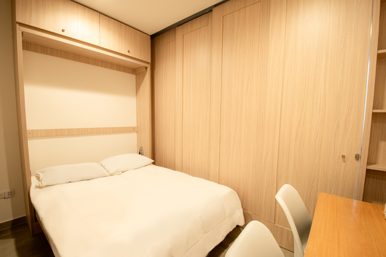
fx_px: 161
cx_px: 193
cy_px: 128
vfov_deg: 77.3
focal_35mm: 15
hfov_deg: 100.4
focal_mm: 10
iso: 250
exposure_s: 1/50
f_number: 9
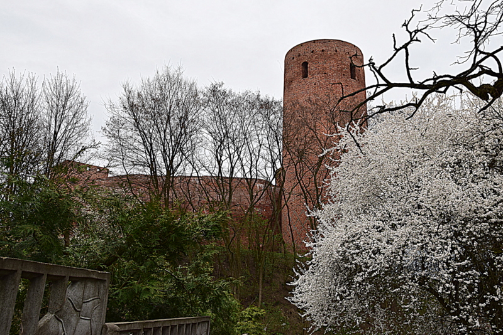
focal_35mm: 36
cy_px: 168
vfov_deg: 36.9
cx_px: 252
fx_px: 503
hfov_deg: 53.1
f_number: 9
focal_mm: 24
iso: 400
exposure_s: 1/100
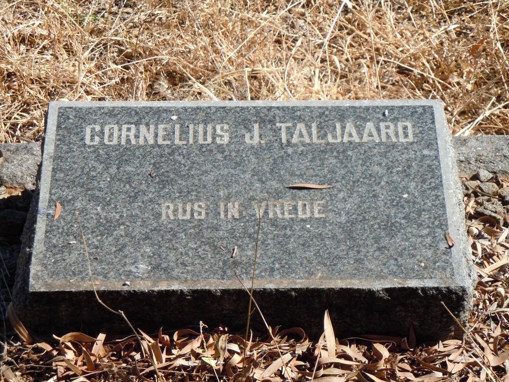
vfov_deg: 11.1
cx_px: 254
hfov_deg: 14.8
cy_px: 191
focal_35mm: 133
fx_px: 1956
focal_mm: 24
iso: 200
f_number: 4.6
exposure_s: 1/640
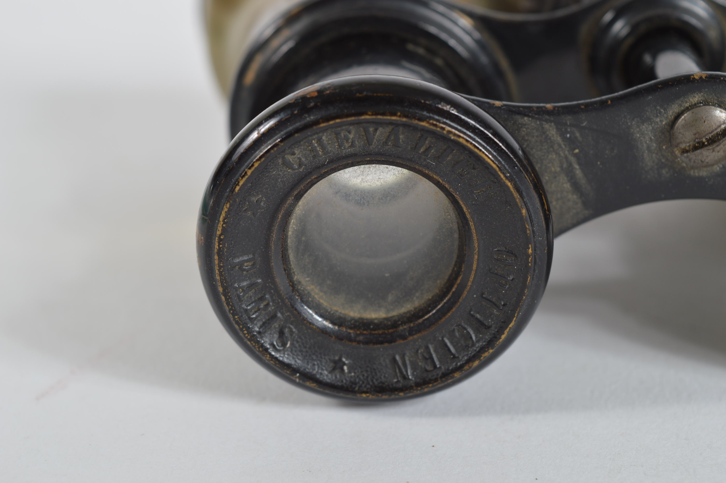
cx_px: 363
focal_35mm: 82
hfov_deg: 24.6
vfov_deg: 16.5
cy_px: 242
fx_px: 1662
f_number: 9
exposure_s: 1/125
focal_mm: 55
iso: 100
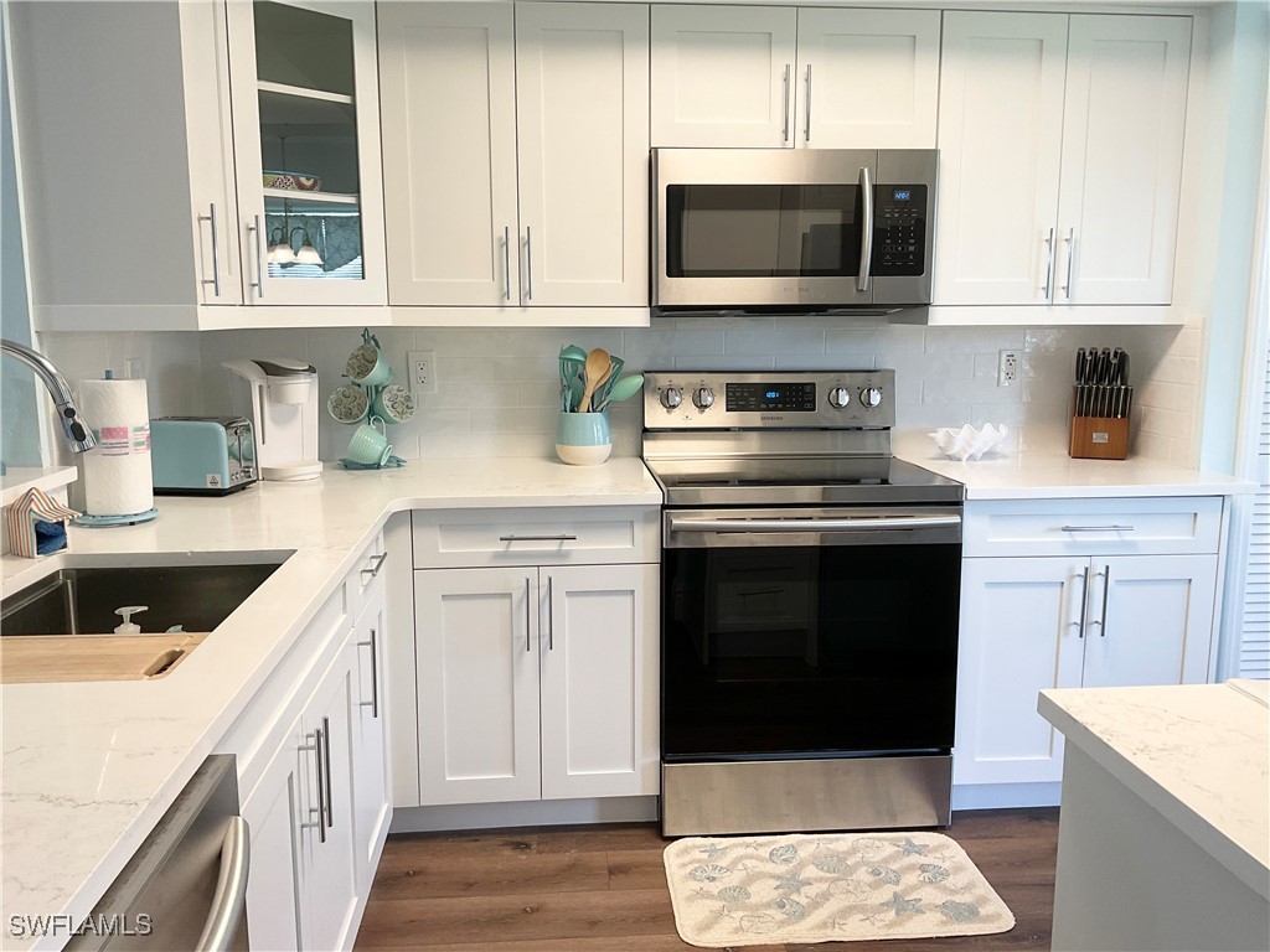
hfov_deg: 61.7
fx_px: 1064
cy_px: 476
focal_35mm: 29
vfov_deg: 48.2
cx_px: 635
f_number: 1.8
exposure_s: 1/60
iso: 50
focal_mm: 3
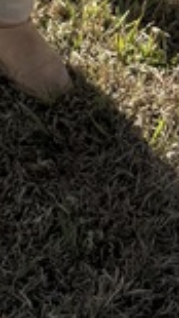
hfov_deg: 6.9
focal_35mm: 173
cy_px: -494
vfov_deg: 10.4
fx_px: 1462
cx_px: -103
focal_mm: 6.76
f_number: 1.78
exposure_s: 1/2169
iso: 100
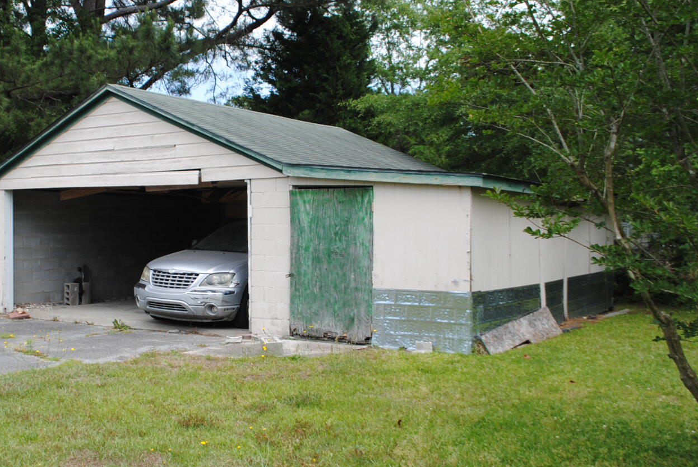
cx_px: 237
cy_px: 236
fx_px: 815
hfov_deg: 45.7
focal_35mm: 42
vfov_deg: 32.0
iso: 100
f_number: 7.1
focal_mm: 18
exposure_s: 1/200
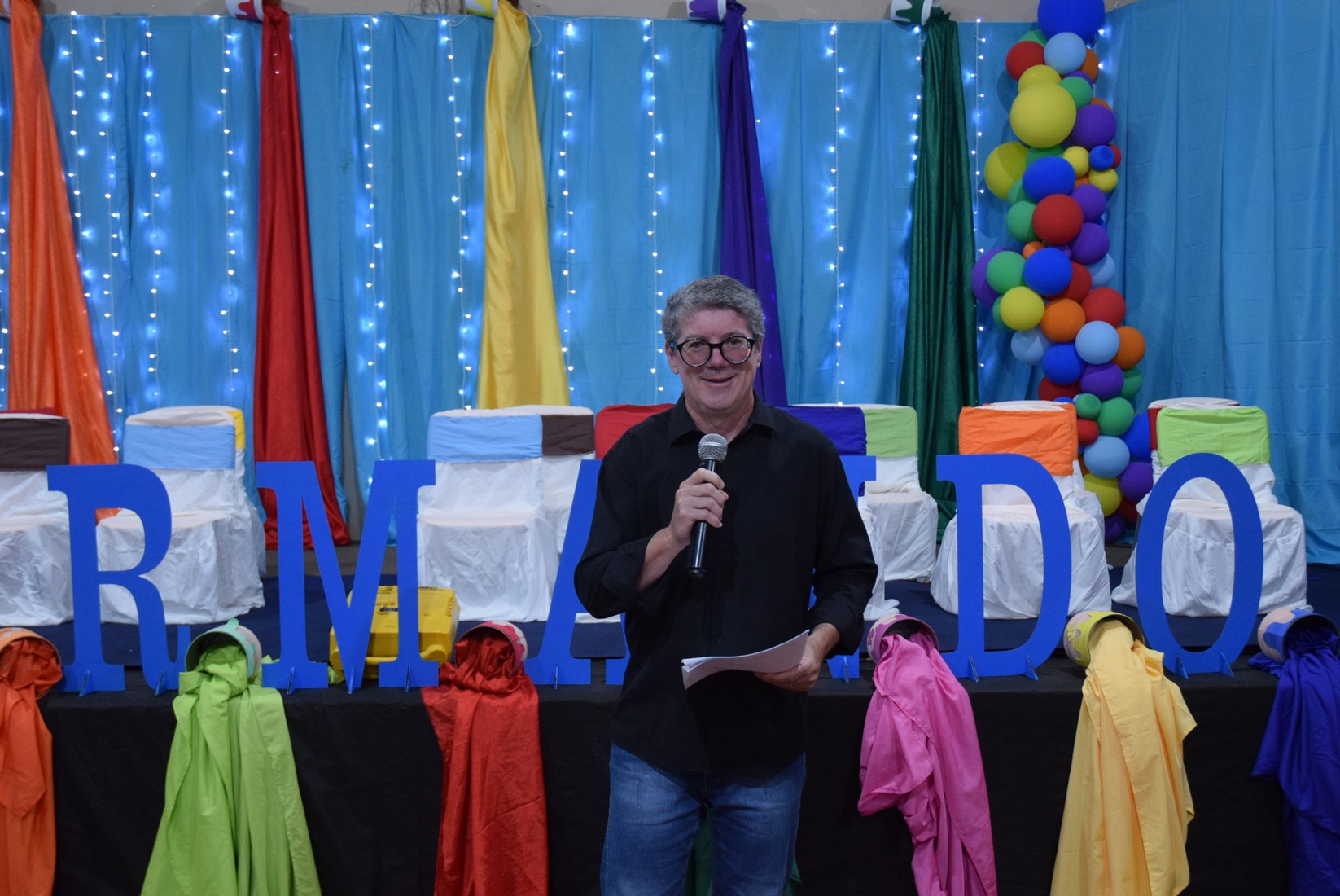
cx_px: 670
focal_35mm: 40
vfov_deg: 33.1
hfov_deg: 47.9
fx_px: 1509
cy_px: 448
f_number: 3.8
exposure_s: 1/60
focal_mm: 27
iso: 2000
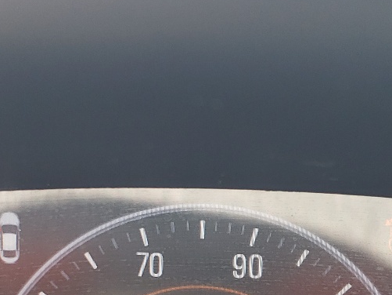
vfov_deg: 17.3
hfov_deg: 23.5
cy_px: 313
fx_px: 940
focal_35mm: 83
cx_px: 150
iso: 50
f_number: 1.5
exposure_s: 1/101
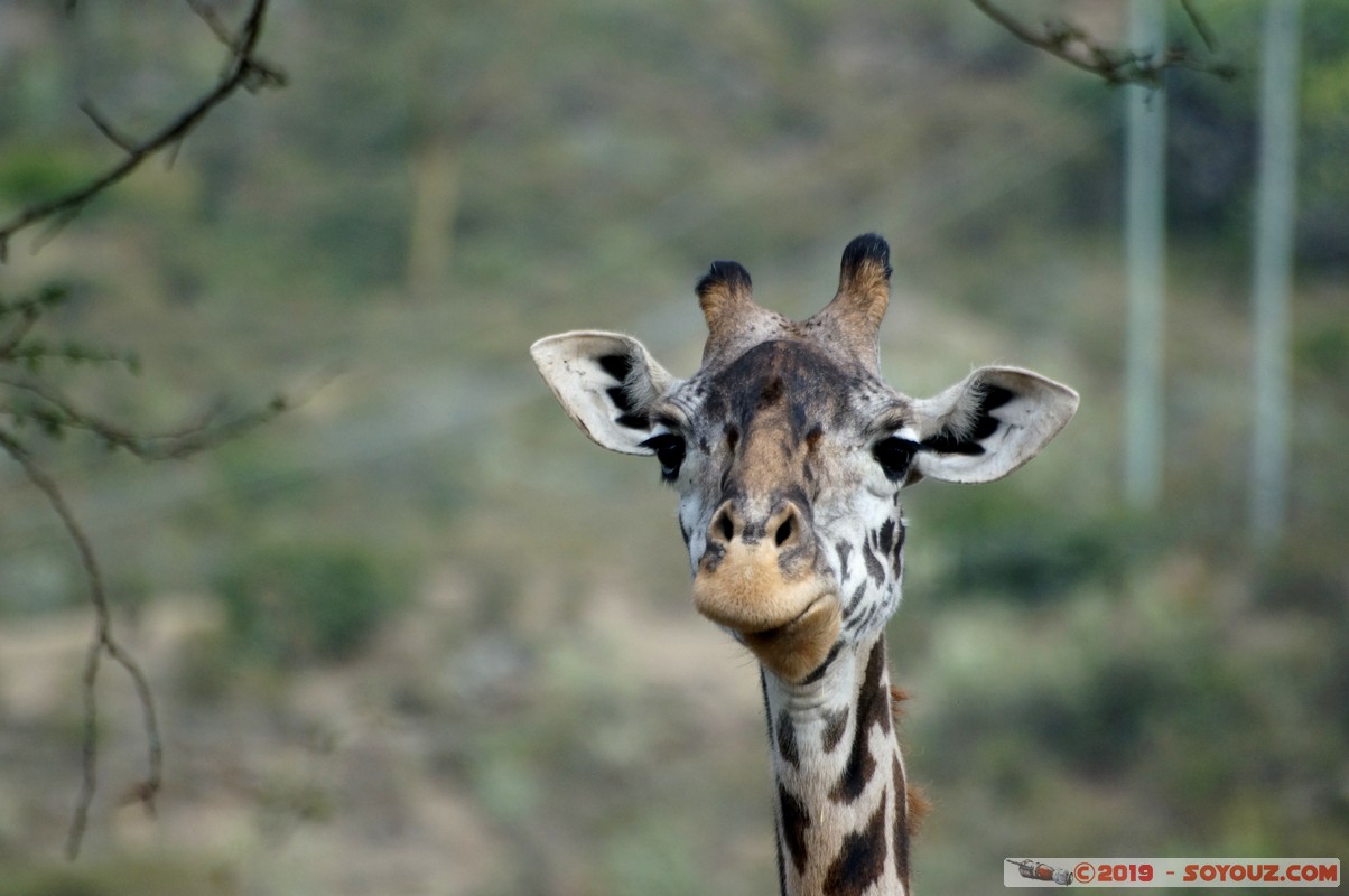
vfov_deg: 3.0
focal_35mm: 450
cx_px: 674
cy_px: 448
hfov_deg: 4.6
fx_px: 16844
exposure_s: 1/500
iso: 800
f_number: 5.6
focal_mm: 300
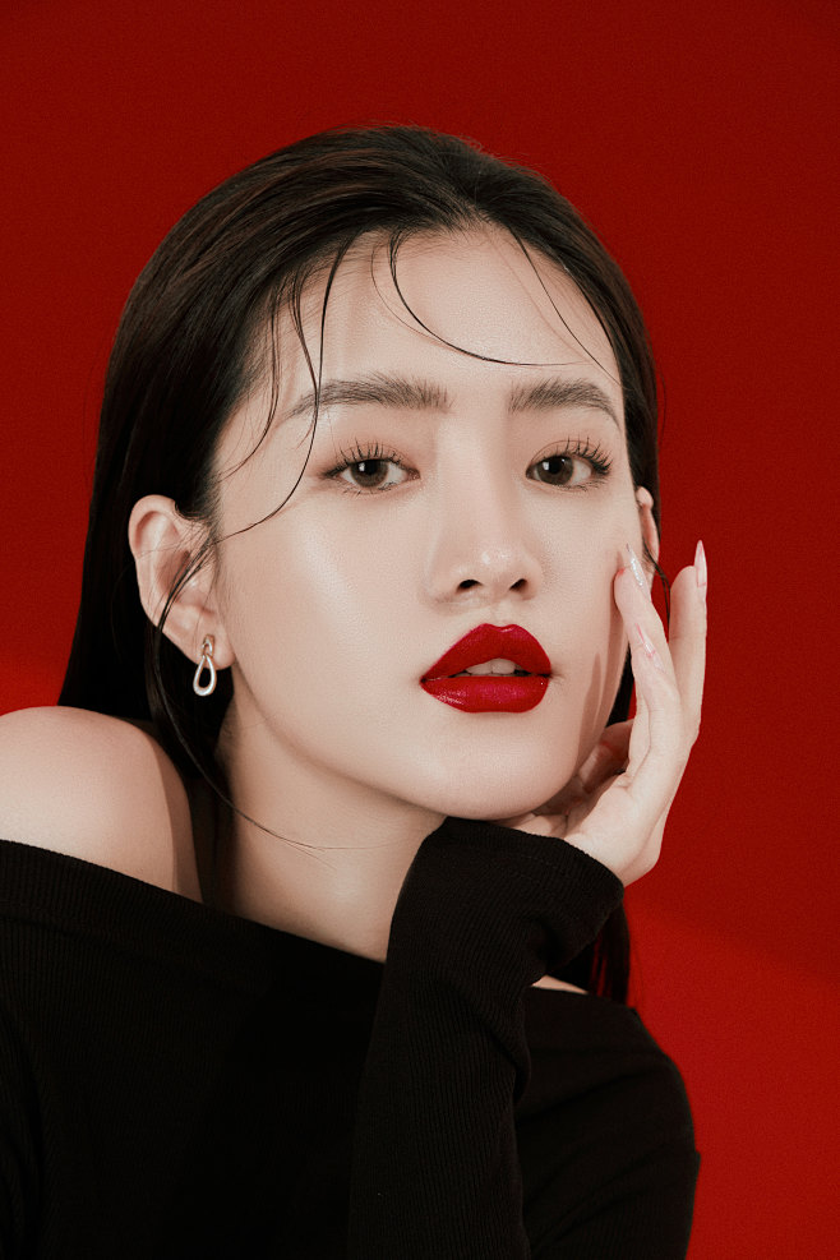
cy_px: 630
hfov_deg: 12.3
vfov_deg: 18.4
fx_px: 3885
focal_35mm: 111
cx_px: 420
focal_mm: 74.2
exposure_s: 1/125
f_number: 6.4
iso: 80
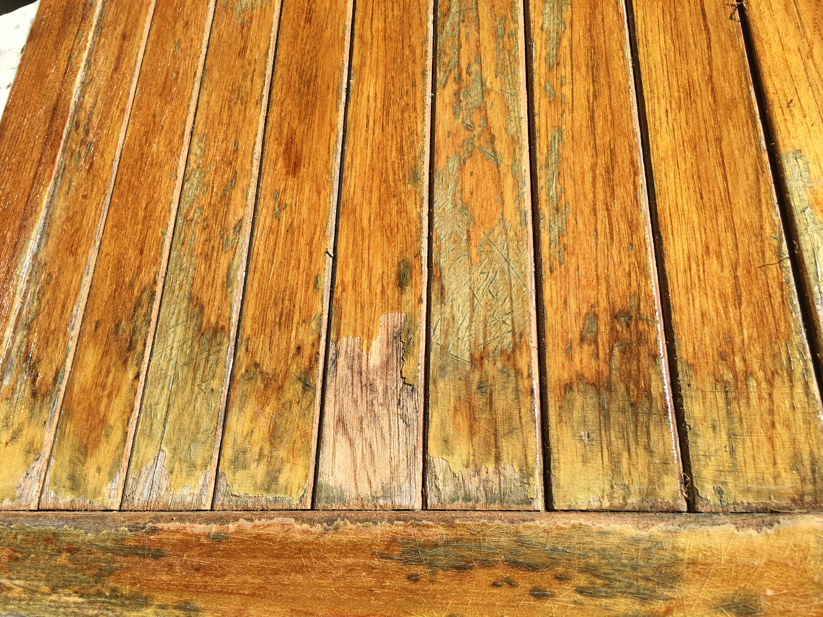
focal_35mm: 29
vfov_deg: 48.2
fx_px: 689
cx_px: 412
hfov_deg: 61.7
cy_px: 308
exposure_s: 1/2024
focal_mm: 4.15
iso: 25
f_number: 2.2
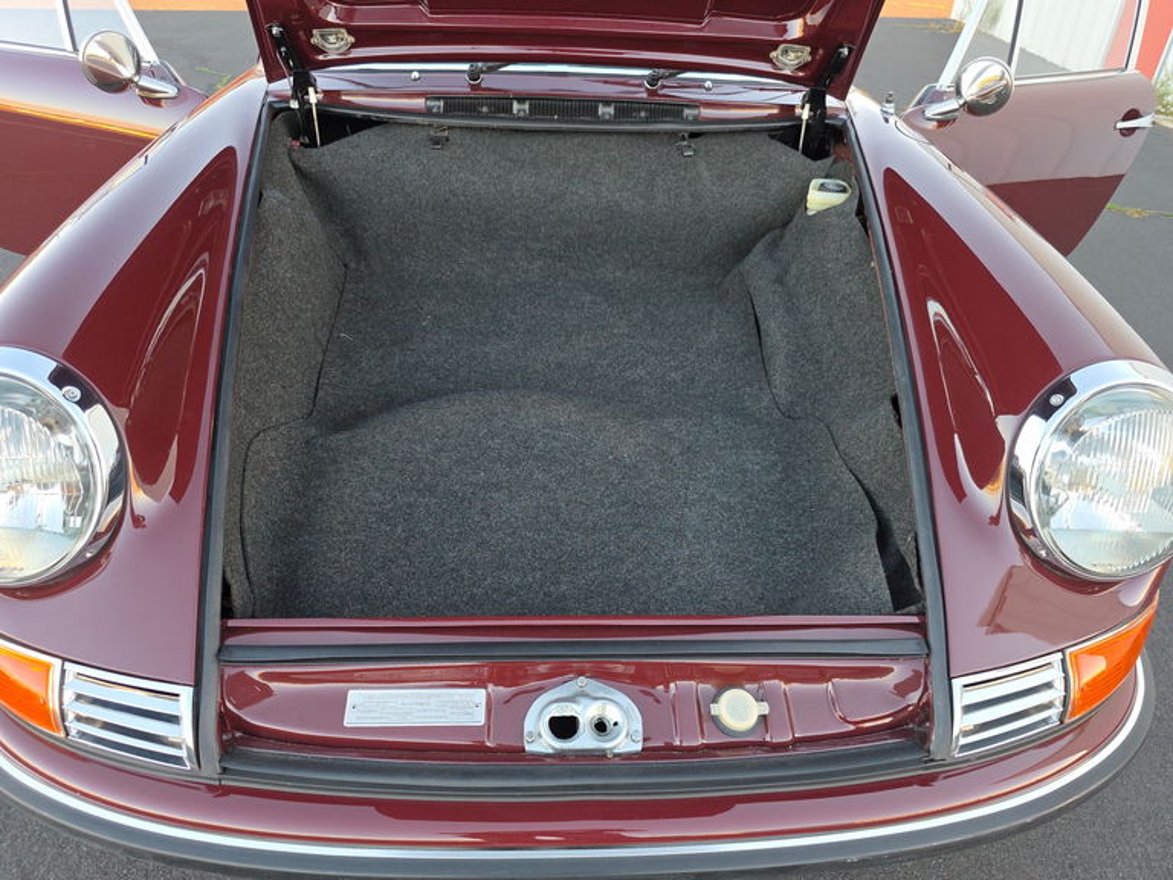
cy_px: 440
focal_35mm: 23
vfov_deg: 58.9
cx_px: 586
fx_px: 779
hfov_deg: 73.9
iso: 100
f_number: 1.7
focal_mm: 6.3
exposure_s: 1/180
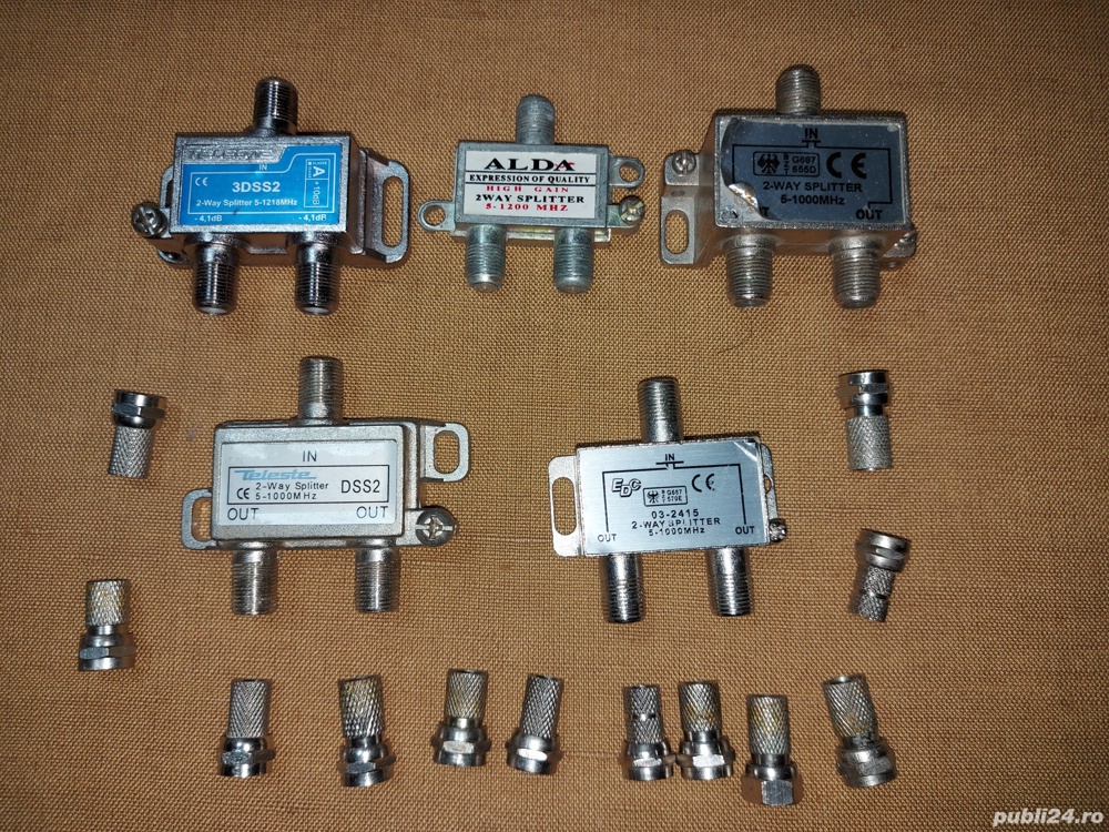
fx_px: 769
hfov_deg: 71.6
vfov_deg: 56.8
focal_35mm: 24
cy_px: 416
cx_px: 554
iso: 32
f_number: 1.8
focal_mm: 5.23
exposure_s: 1/120
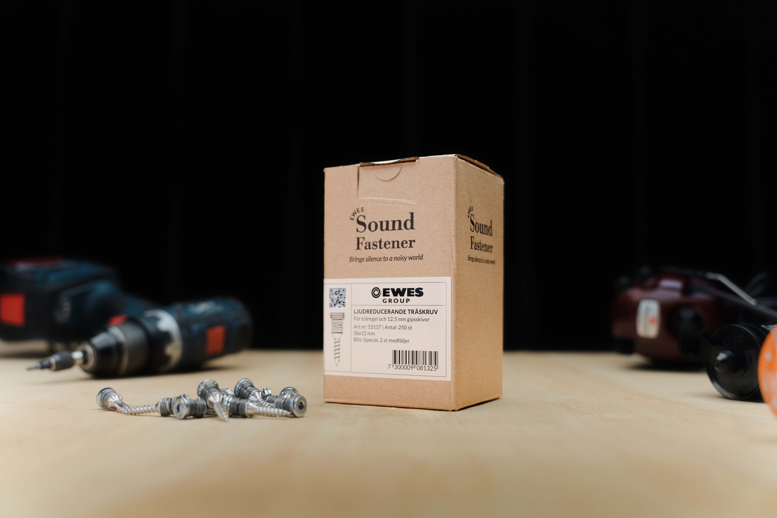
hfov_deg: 55.8
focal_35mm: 34
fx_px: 734
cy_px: 259
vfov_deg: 38.9
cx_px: 388
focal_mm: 34
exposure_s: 1/640
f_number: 2.8
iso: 640
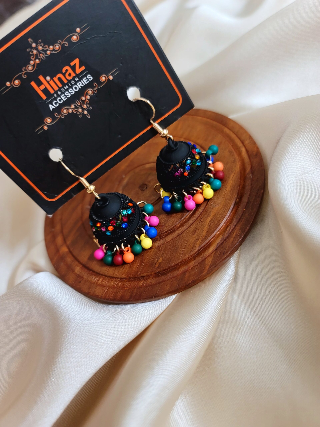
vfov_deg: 69.4
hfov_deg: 54.9
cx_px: 160
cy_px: 214
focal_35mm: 25
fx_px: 308
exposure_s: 1/40
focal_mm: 7
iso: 320
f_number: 1.8
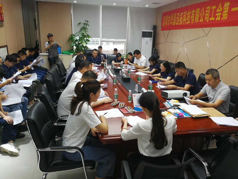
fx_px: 186
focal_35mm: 27
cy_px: 90
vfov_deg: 51.4
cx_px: 119
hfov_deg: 65.3
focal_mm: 3.95
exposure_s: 1/50
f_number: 2.2
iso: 126
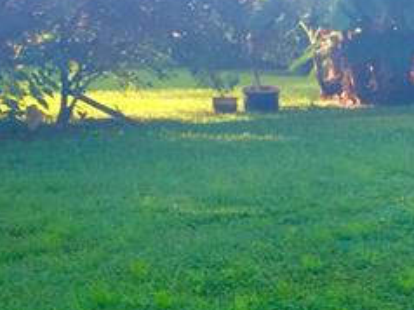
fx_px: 1493
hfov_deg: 15.4
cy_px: 364
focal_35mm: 125
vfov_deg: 11.6
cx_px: 431
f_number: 2.2
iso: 32
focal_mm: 4.15
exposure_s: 1/120
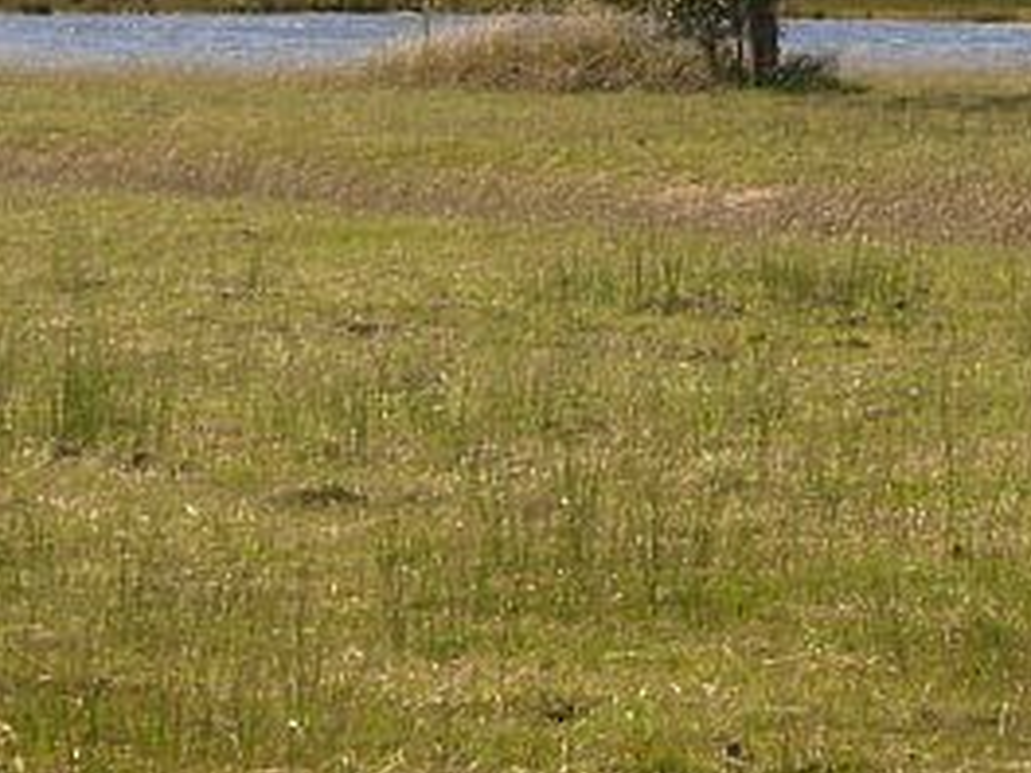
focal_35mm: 369
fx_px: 10990
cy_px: 43
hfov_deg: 5.4
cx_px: 1179
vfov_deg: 4.0
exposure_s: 1/609
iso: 50
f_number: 4.3
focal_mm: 20.2
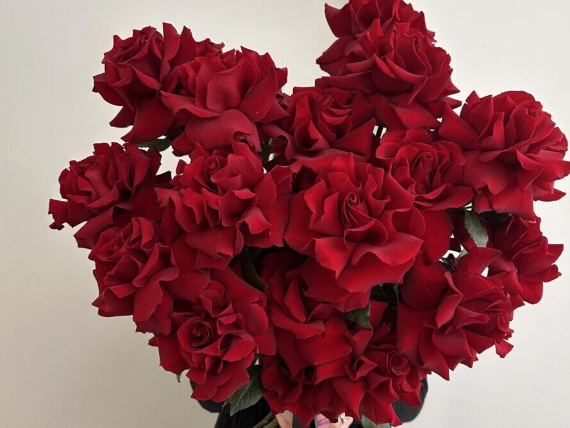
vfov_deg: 51.3
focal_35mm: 27
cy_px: 224
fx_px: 445
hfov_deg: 65.1
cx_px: 315
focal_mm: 6.86
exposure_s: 1/50
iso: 200
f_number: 1.78
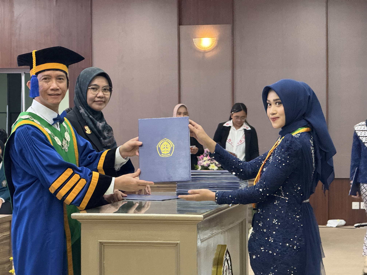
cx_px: 184
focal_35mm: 120
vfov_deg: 12.3
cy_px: 138
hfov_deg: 16.4
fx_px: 1272
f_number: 2.8
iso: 640
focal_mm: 15.66
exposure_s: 1/50
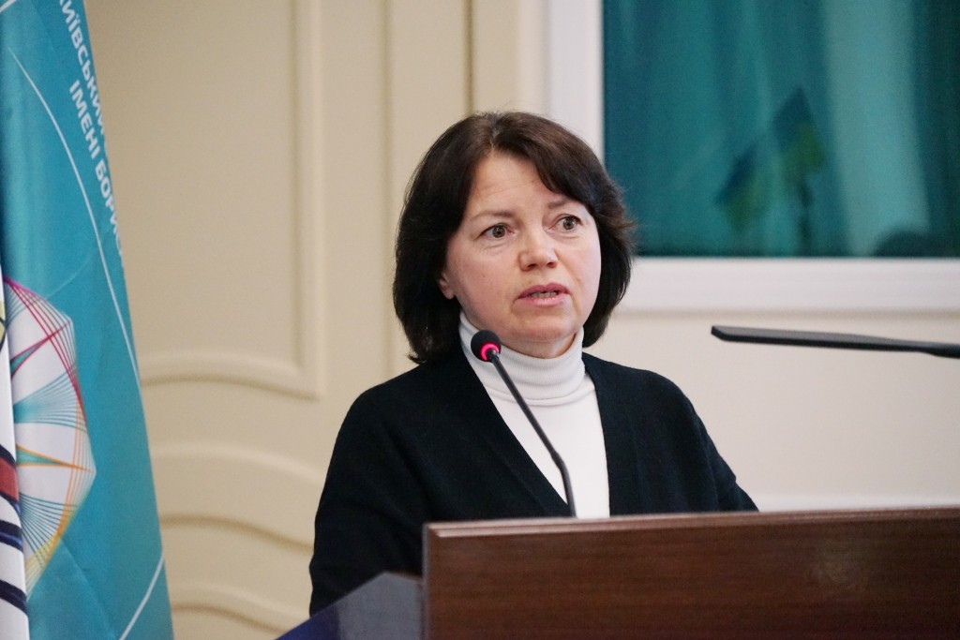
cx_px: 480
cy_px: 320
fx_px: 5467
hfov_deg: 10.0
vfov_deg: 6.7
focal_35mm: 205
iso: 6400
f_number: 6.3
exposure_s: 1/250
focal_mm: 205
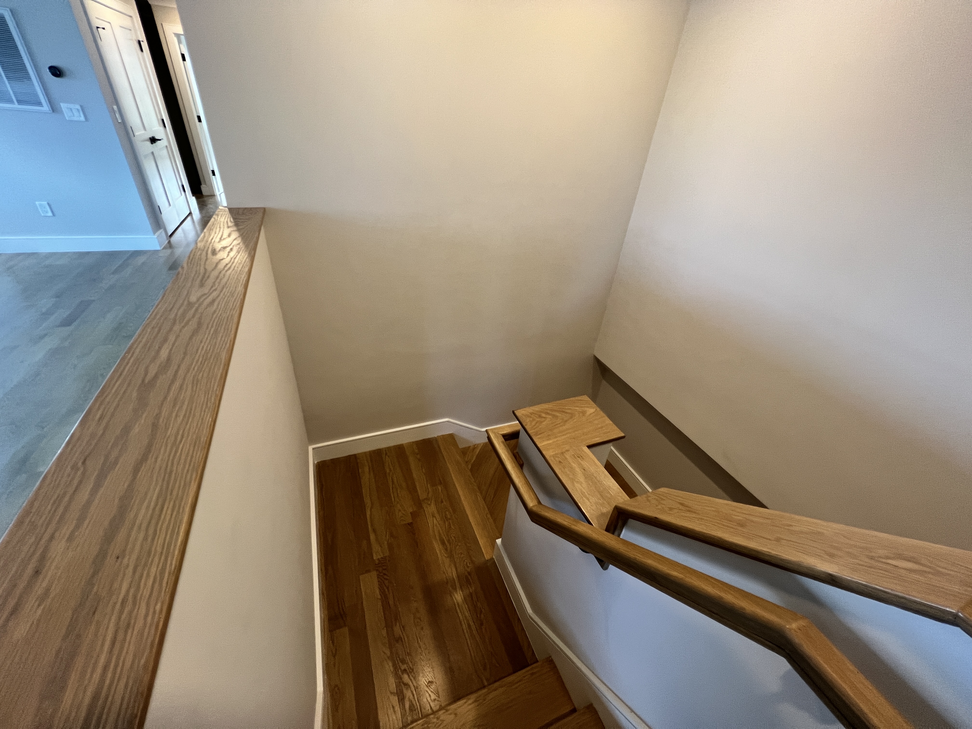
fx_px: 365
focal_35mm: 13
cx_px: 486
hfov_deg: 106.2
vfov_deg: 89.9
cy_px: 364
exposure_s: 1/60
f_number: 1.8
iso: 125
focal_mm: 1.57
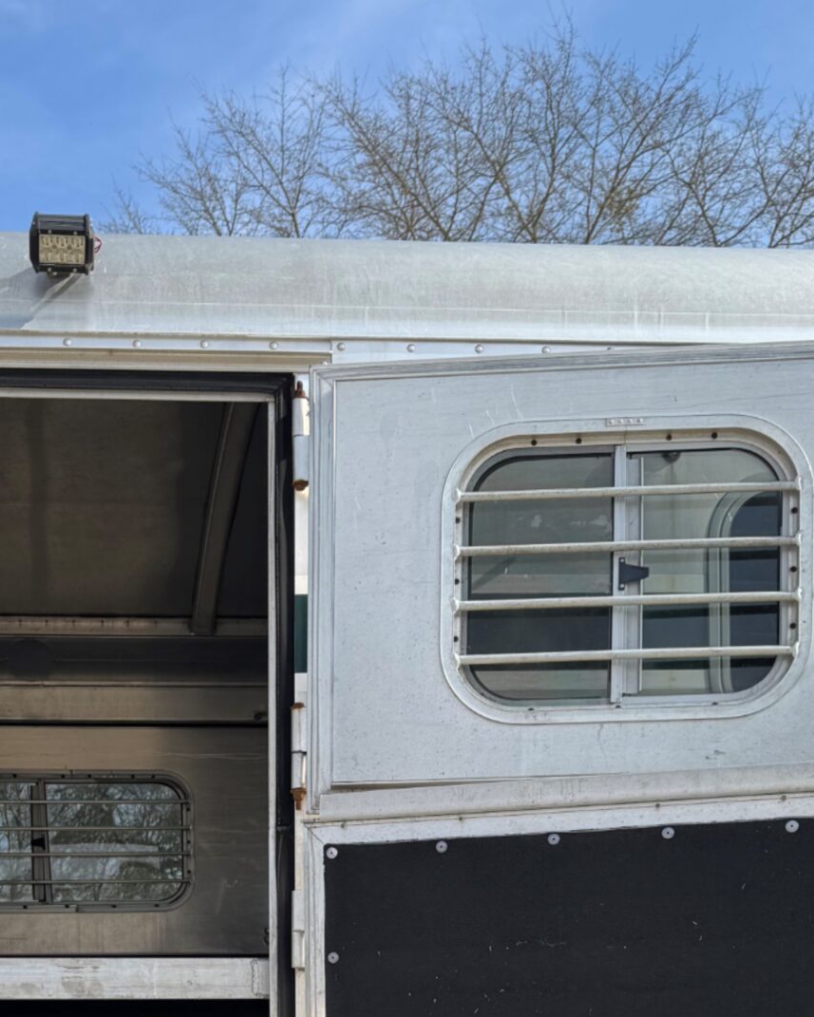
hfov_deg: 26.8
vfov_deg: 30.4
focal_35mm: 56
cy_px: 1095
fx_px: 1686
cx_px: 199
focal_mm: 6.76
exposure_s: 1/2604
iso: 80
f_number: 1.78
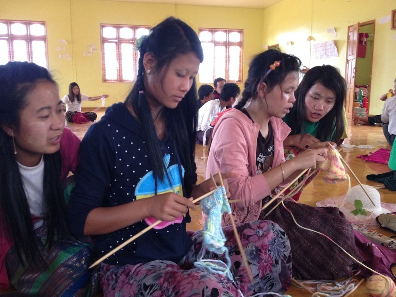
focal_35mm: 35
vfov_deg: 40.7
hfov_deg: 52.6
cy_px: 148
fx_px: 400
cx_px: 198
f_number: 2.4
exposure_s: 1/20
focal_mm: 4.28
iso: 320
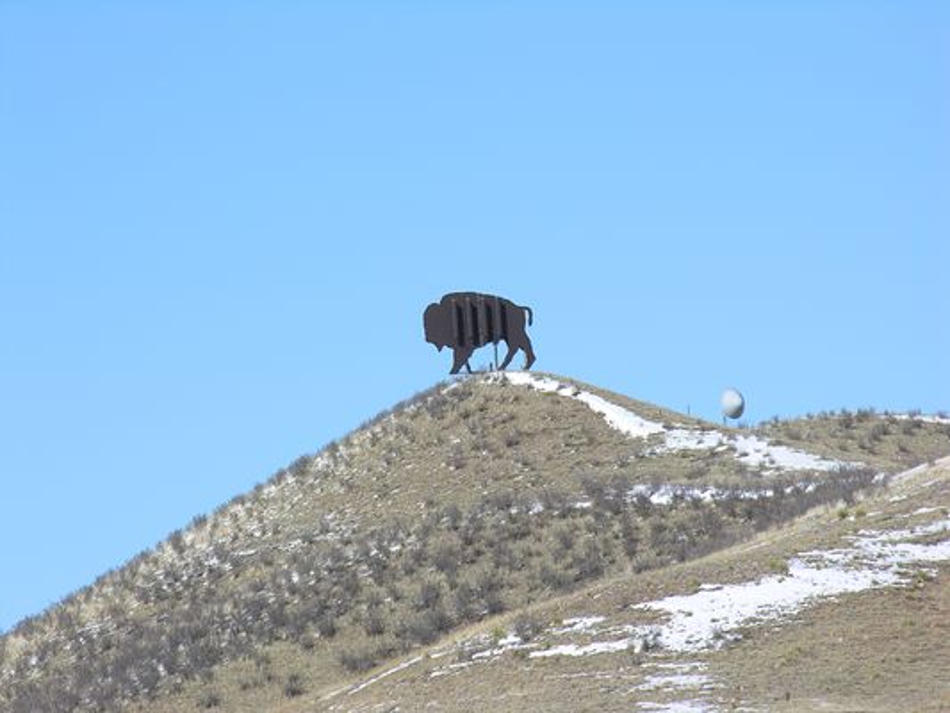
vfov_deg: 4.2
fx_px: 9608
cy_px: 356
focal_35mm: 350
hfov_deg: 5.7
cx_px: 475
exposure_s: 1/223
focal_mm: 89
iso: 50
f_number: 7.4
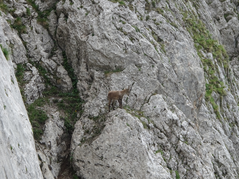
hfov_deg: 13.8
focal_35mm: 143
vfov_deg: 10.4
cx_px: 120
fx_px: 987
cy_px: 90
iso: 100
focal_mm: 24.36
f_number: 5.6
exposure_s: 1/160
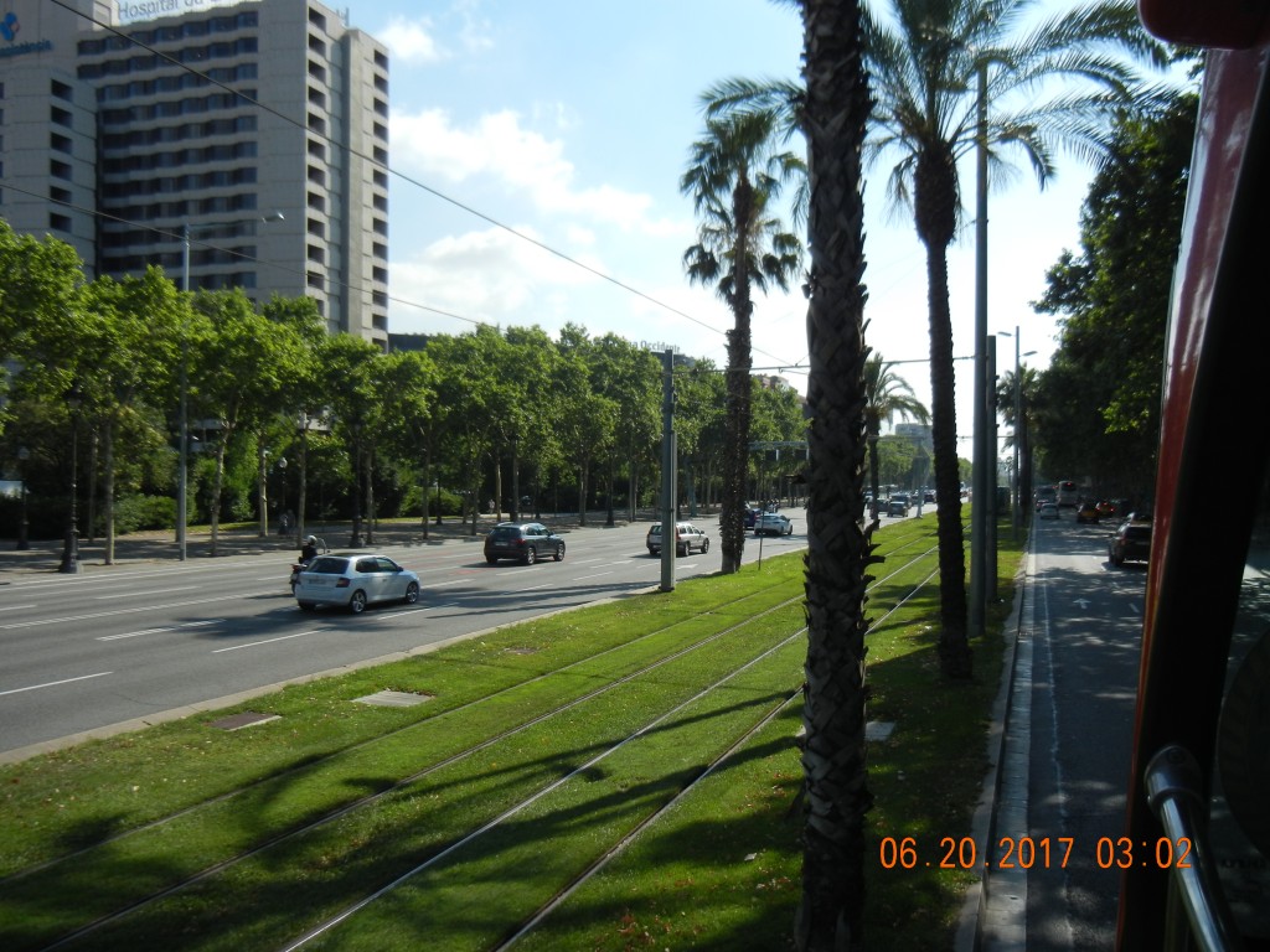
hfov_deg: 60.0
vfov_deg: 46.8
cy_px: 476
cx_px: 635
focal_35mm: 30
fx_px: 1101
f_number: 7
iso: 160
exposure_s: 1/394
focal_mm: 5.4
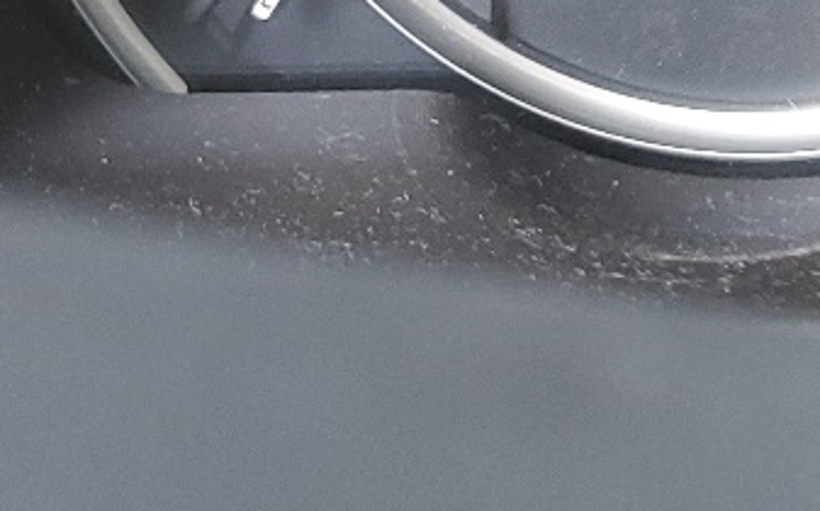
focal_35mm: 131
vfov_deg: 9.3
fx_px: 2925
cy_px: -511
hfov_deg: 14.3
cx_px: 1421
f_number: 1.5
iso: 77
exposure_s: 1/120
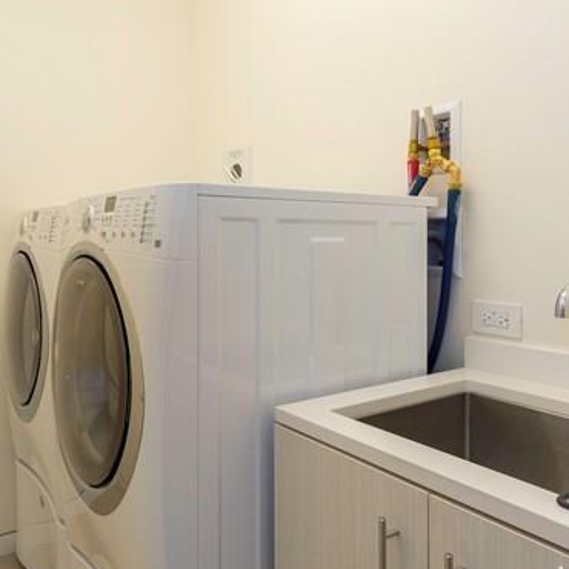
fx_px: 521
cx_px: 263
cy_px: 248
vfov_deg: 57.1
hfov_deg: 57.2
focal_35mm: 28
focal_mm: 12
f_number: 10
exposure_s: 1/3
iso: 250
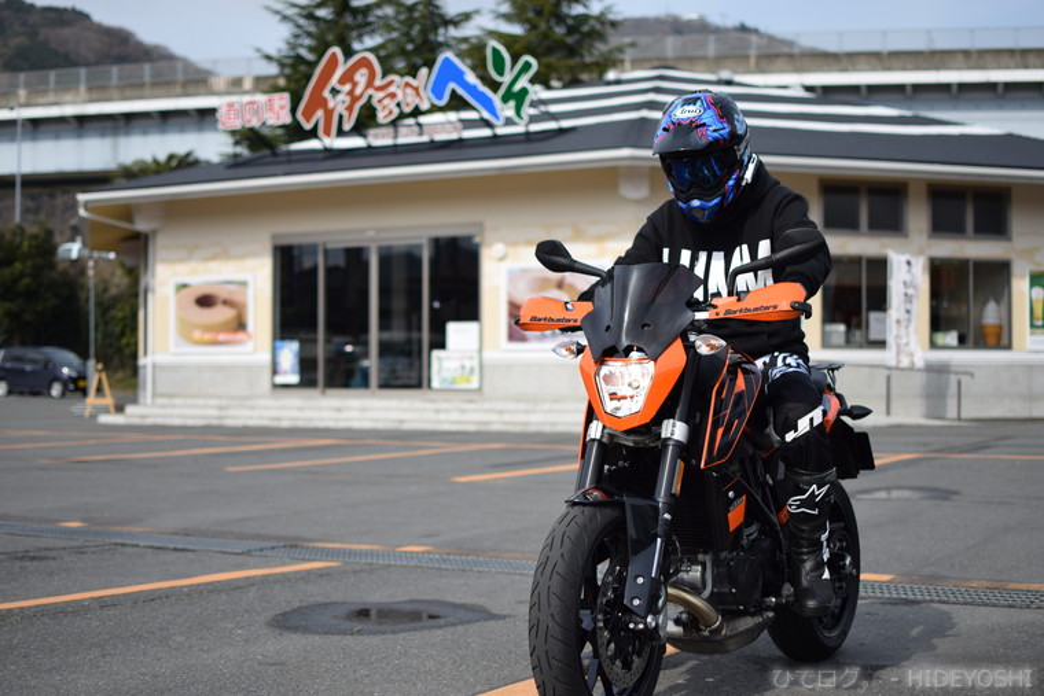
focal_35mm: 52
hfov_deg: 37.8
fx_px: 1523
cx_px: 522
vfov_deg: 25.8
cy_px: 348
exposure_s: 1/3200
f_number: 2.2
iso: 100
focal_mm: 35
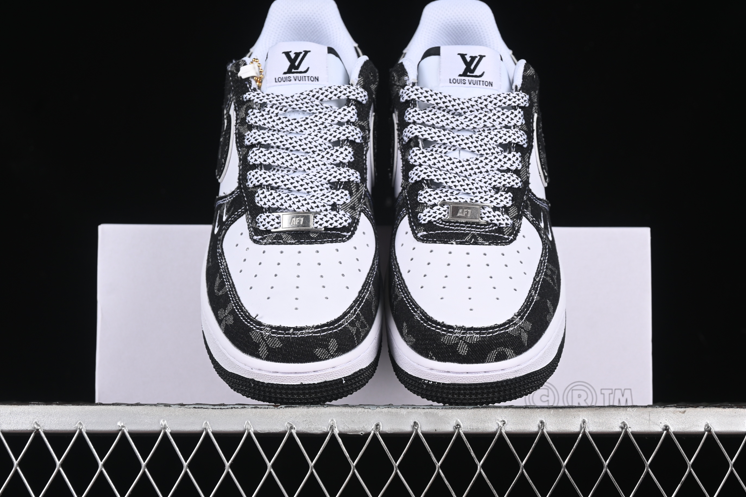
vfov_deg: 18.0
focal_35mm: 76
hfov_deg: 26.6
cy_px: 249
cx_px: 374
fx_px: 1575
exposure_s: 1/60
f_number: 7.1
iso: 160
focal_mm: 50
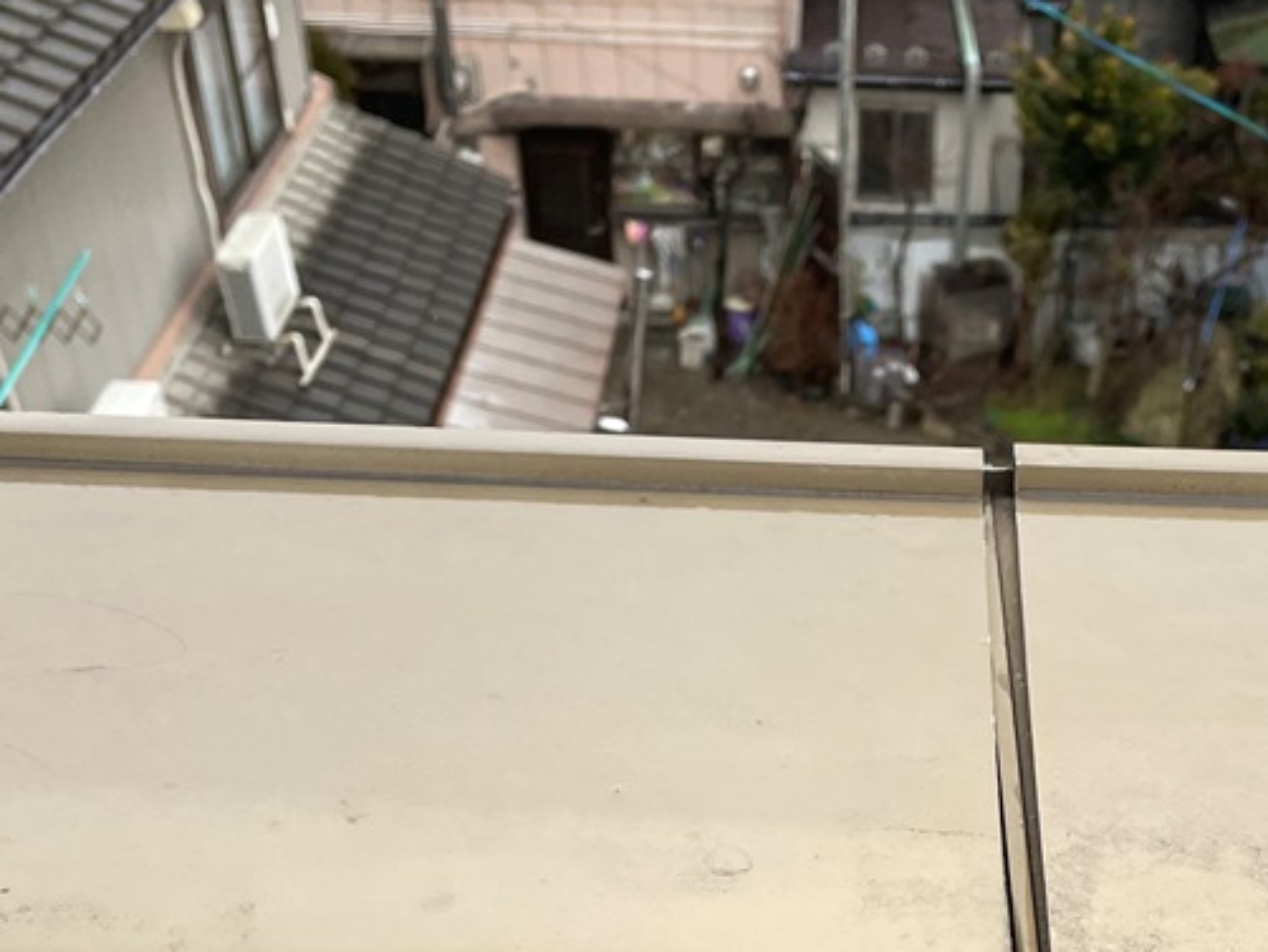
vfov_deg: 26.6
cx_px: 899
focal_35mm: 53
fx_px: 1942
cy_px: 854
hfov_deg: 35.6
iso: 125
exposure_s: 1/121
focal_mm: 4.2
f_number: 1.6
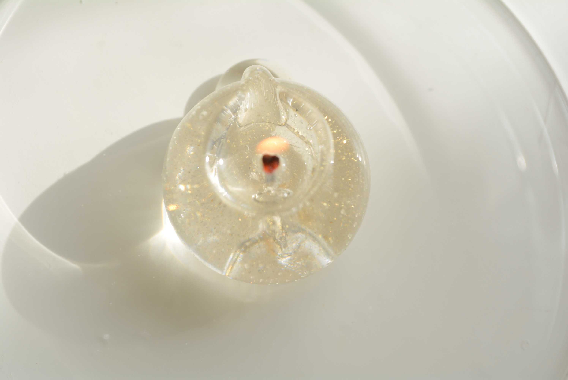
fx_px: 1184
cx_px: 284
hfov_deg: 27.0
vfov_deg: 18.2
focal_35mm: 75
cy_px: 190
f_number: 8
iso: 200
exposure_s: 1/60
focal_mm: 50
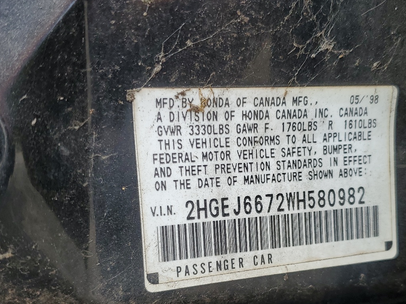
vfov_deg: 34.9
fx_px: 481
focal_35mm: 41
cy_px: 198
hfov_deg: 45.6
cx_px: 240
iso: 50
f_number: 1.5
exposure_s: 1/323
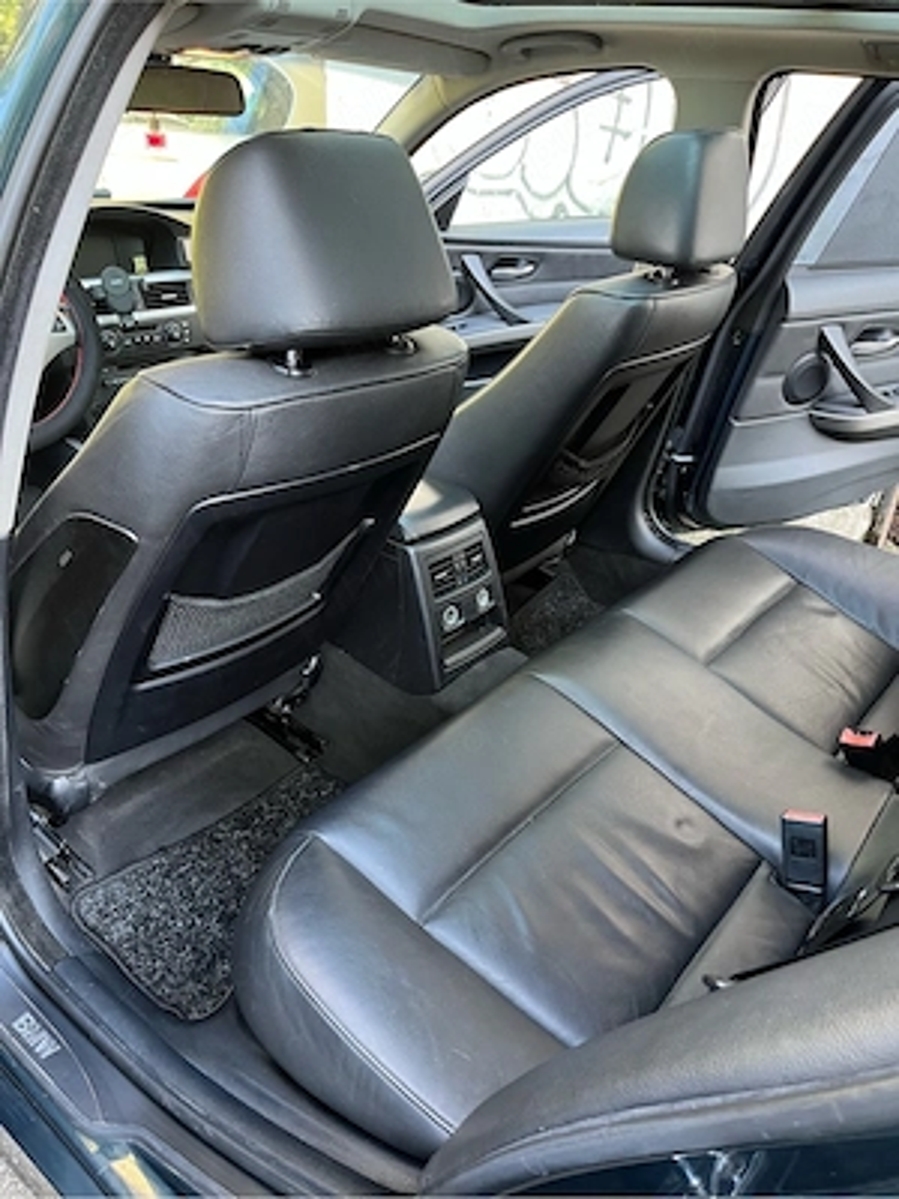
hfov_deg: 53.1
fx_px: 900
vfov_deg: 67.3
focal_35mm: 26
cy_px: 600
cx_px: 450
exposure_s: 1/60
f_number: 1.6
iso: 250
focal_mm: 5.1
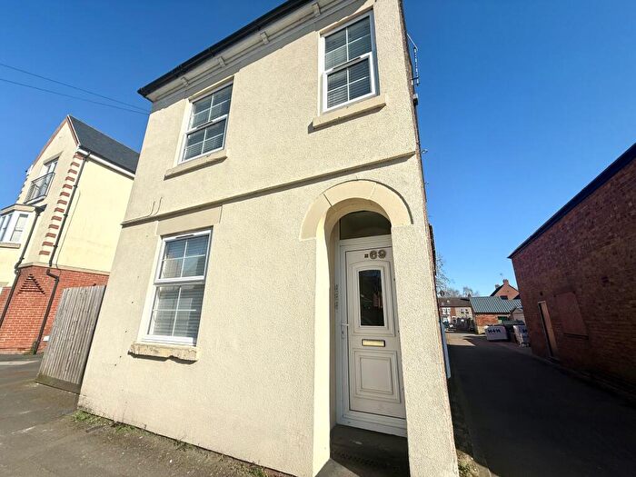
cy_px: 238
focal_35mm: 14
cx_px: 318
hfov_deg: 102.1
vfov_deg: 85.7
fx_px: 257
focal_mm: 2.22
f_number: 2.2
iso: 50
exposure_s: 1/1795
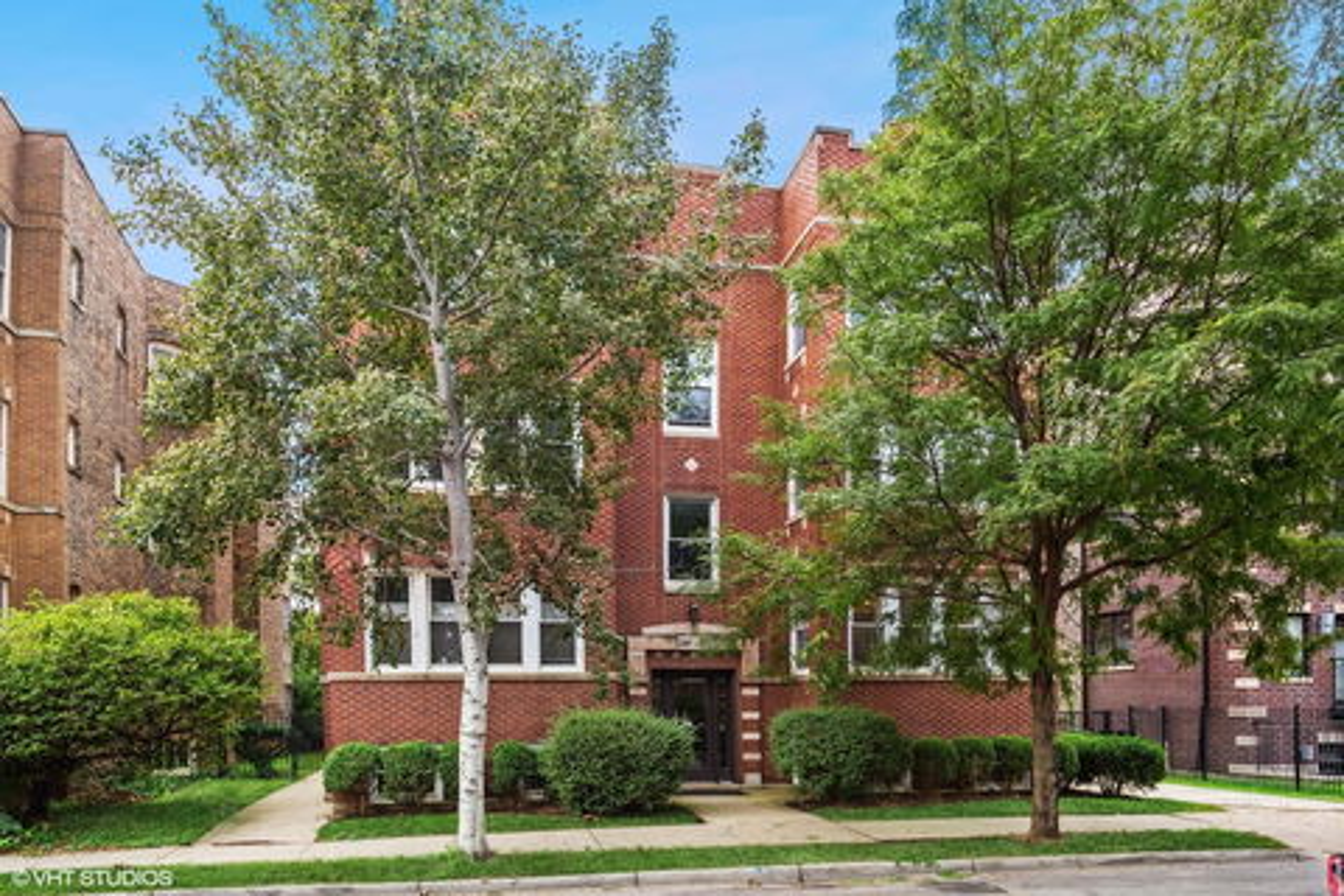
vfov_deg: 51.3
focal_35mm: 25
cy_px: 448
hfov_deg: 71.5
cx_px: 672
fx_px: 933
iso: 400
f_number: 8
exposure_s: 1/100
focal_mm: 25
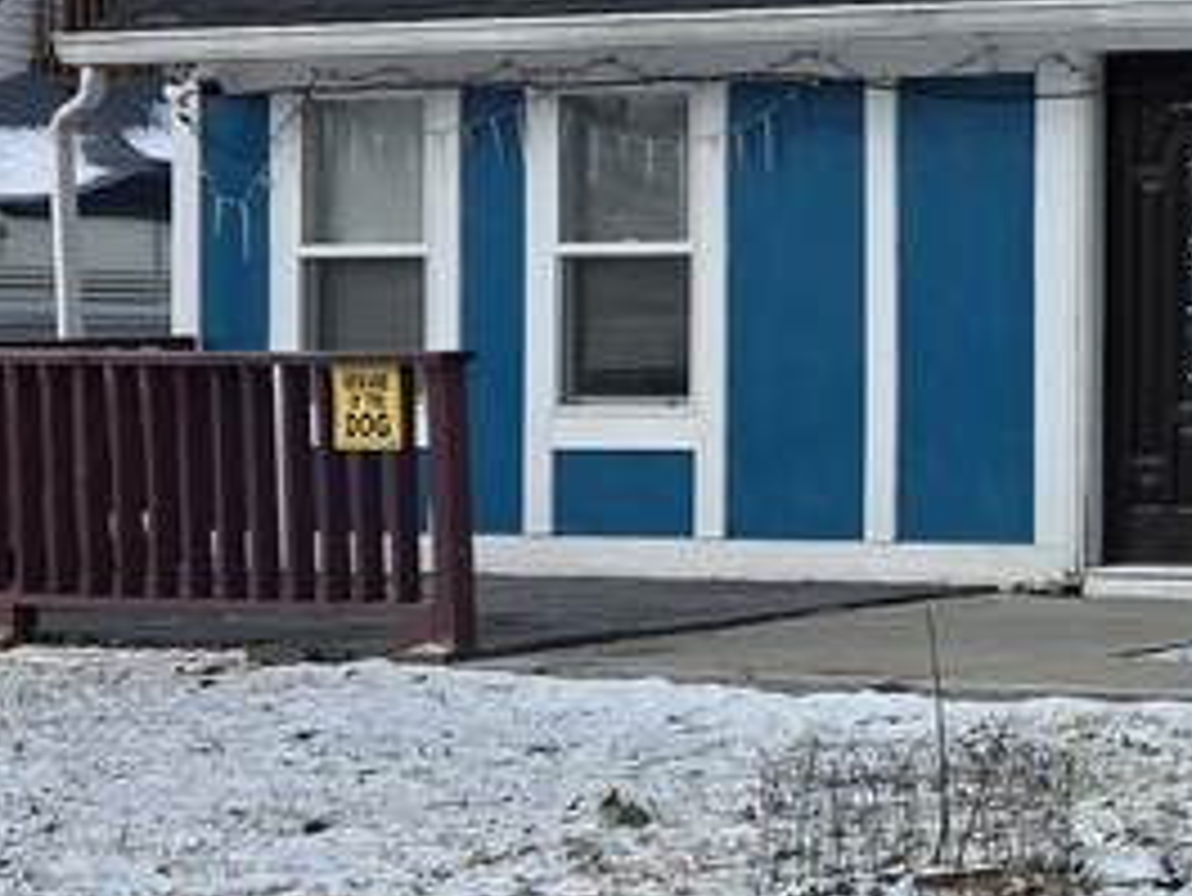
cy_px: 207
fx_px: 3824
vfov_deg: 13.3
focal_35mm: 111
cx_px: 2546
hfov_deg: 14.2
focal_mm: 6.3
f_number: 1.7
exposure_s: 1/5608
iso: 80
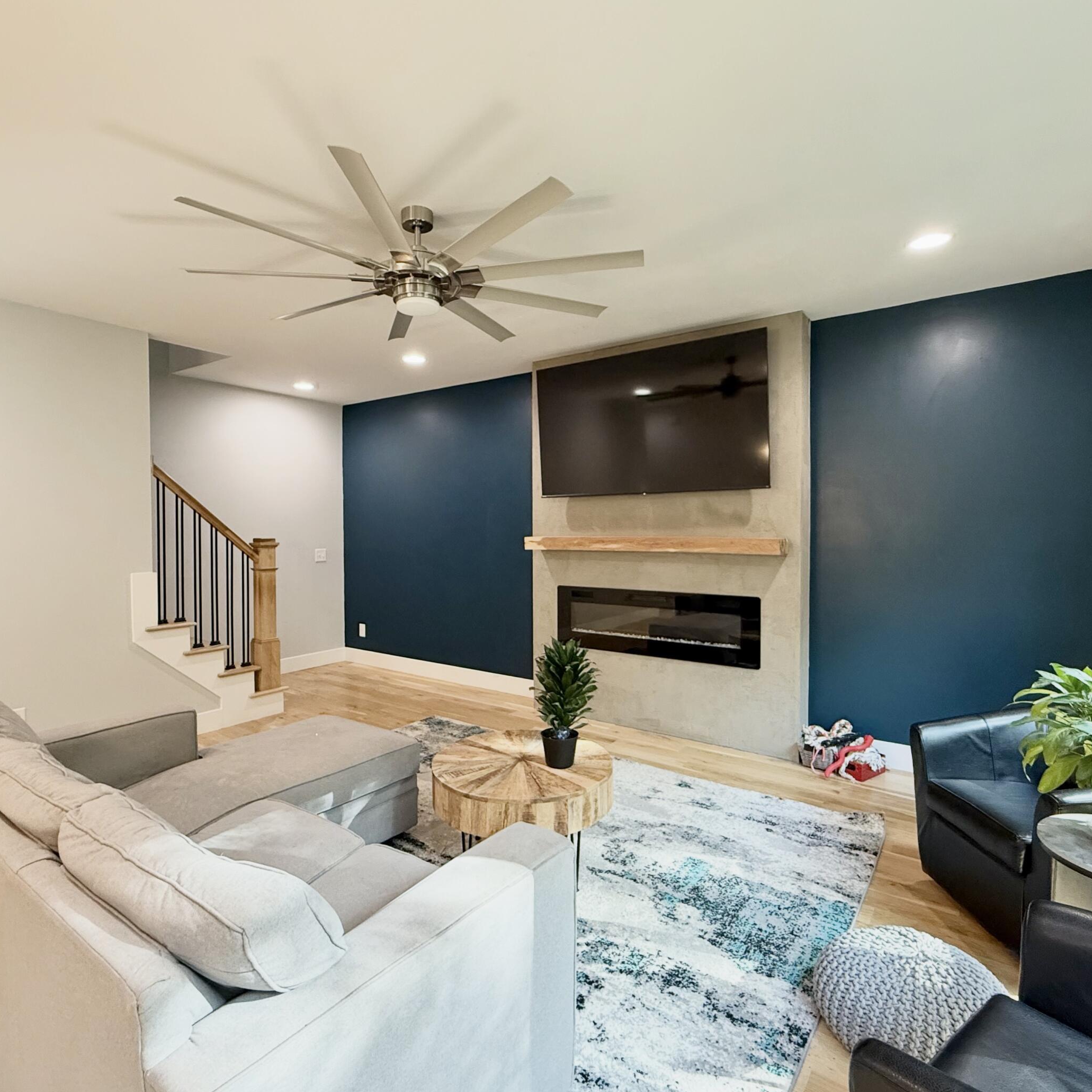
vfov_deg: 80.7
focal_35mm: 18
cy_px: 543
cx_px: 521
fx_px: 642
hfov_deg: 80.7
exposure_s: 1/60
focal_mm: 2.22
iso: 500
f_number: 2.2
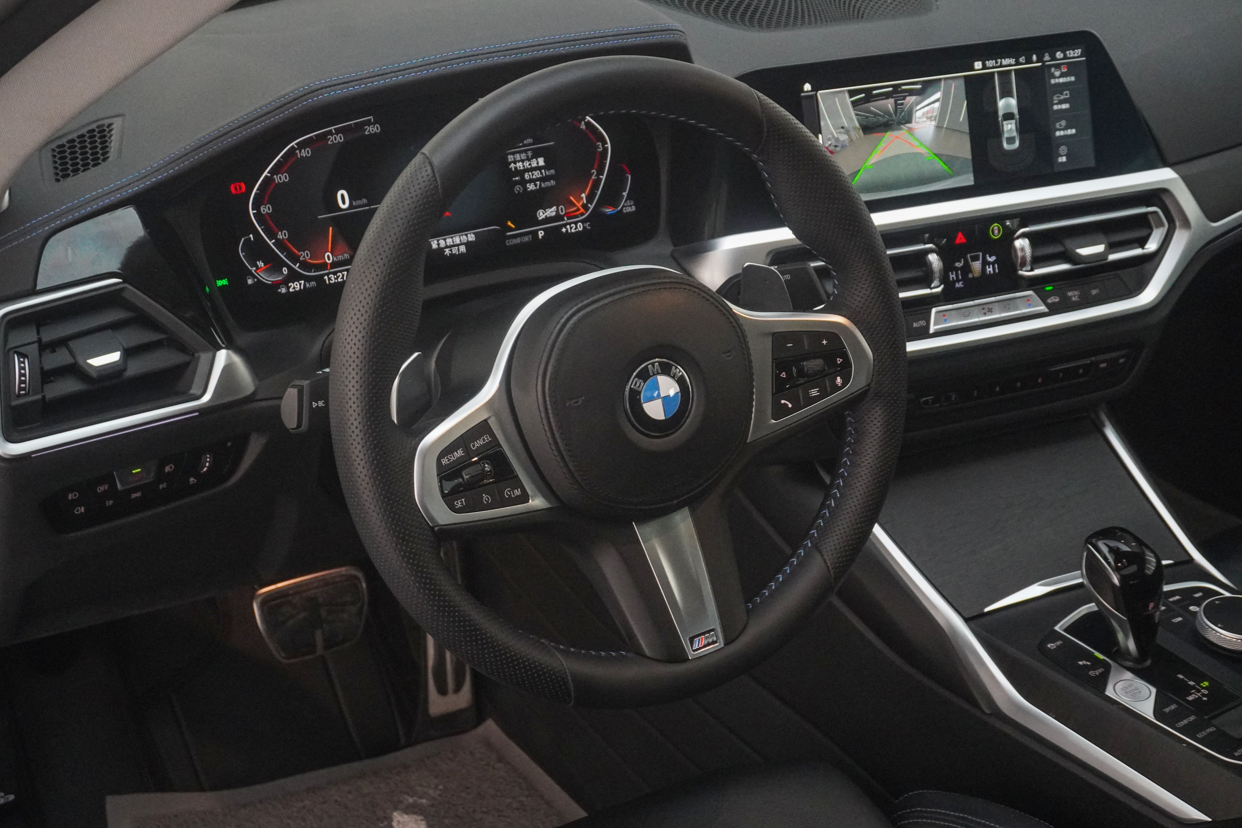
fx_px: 1742
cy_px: 406
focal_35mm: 51
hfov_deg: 39.2
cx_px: 619
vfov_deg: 26.7
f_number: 7.1
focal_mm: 33
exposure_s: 1/80
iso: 6400
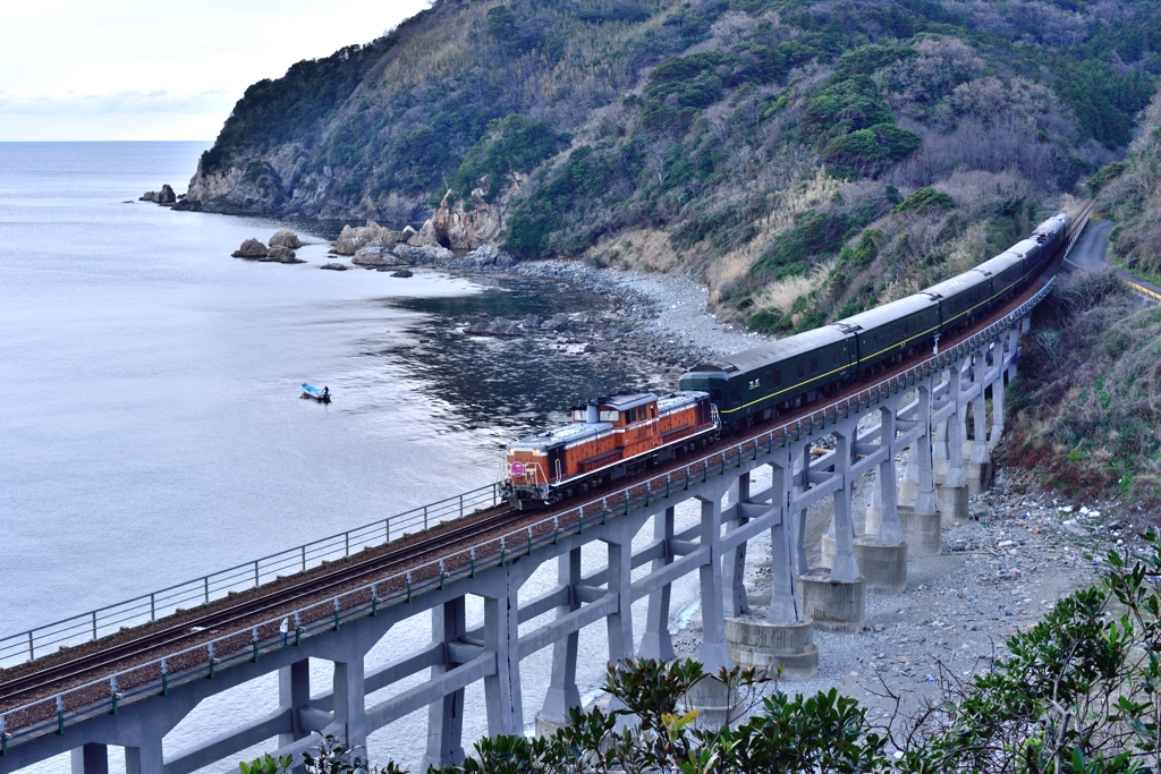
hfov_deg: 39.6
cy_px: 387
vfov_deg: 27.0
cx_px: 580
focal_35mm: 50
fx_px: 1613
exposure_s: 1/500
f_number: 7.1
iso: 250
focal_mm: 50
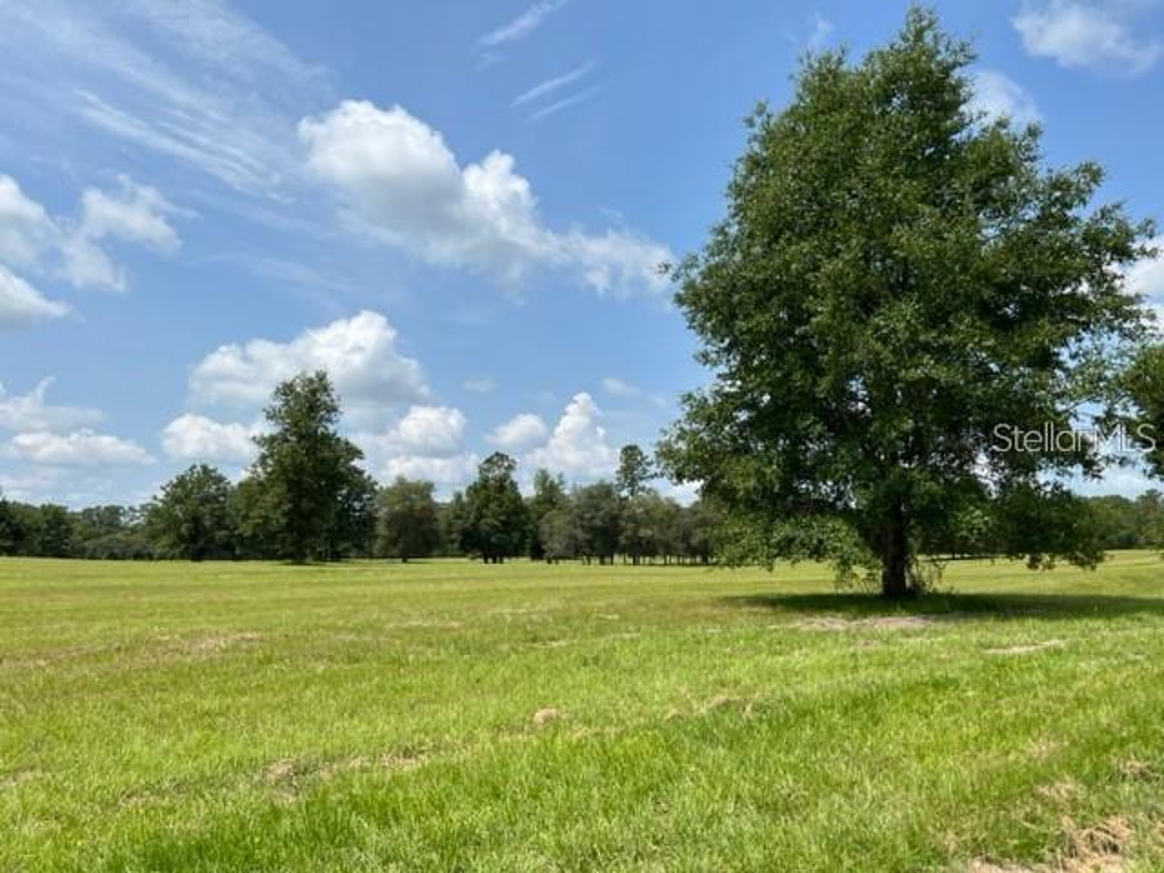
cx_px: 582
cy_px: 436
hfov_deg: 67.3
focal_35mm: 26
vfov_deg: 53.1
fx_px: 874
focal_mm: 5.7
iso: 50
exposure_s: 1/5882
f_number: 1.5
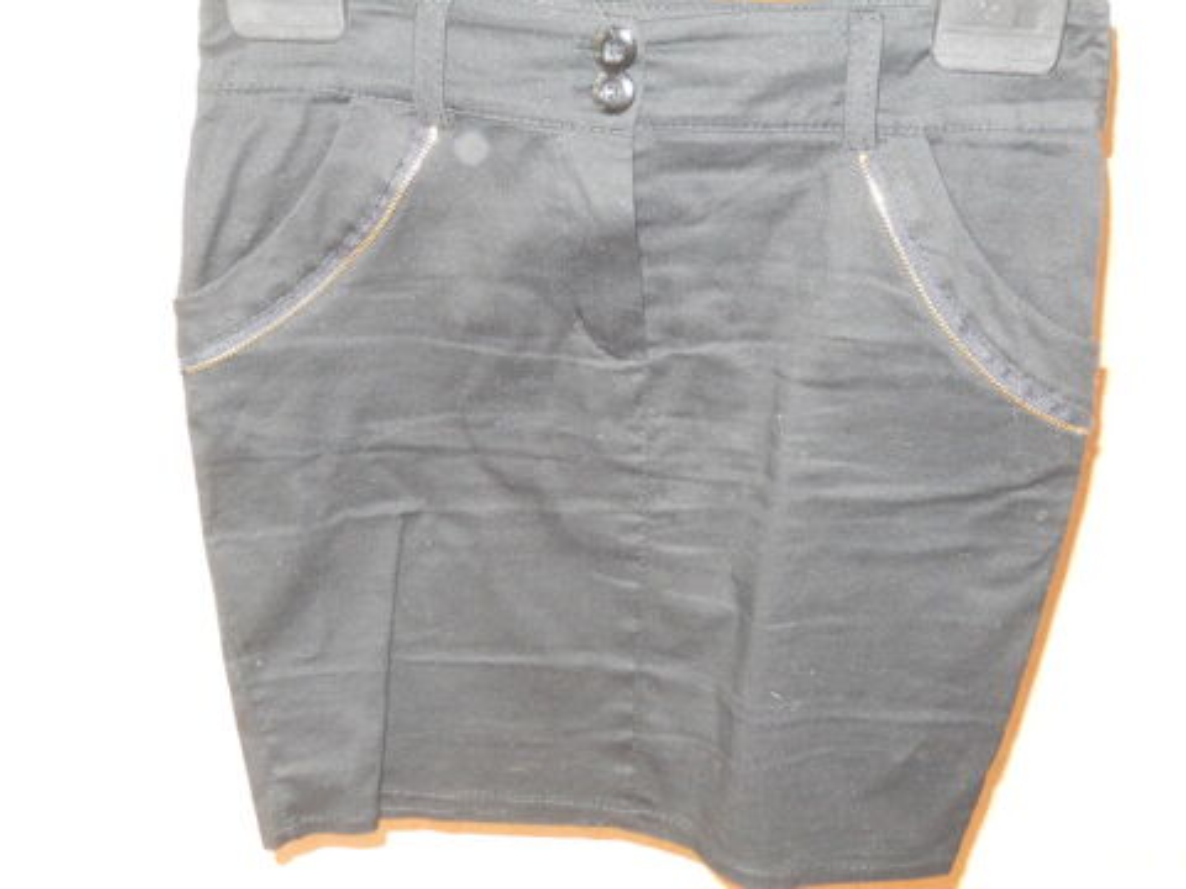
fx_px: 1405
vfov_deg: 35.1
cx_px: 593
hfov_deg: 45.8
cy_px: 444
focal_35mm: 41
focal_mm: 7.3
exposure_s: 1/30
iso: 500
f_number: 3.2
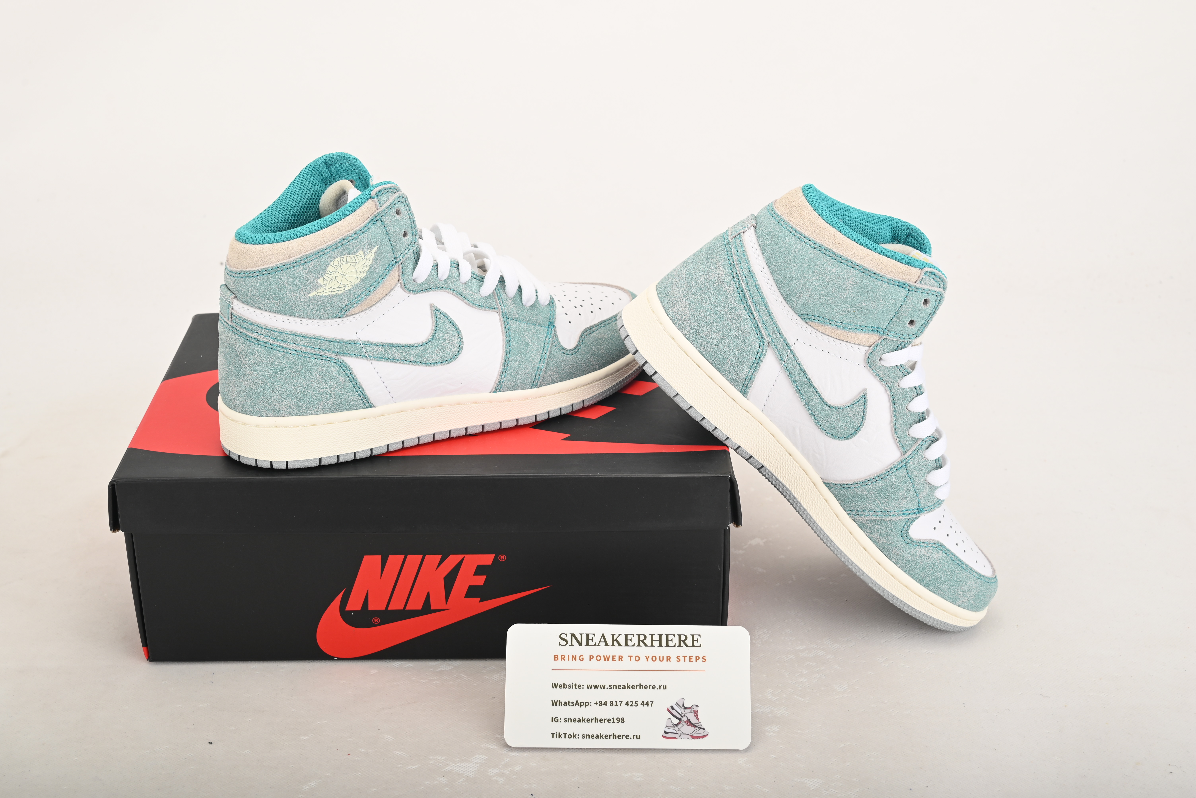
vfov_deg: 28.1
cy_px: 399
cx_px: 598
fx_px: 1595
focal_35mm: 48
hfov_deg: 41.1
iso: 100
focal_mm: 48
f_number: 11
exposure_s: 1/200
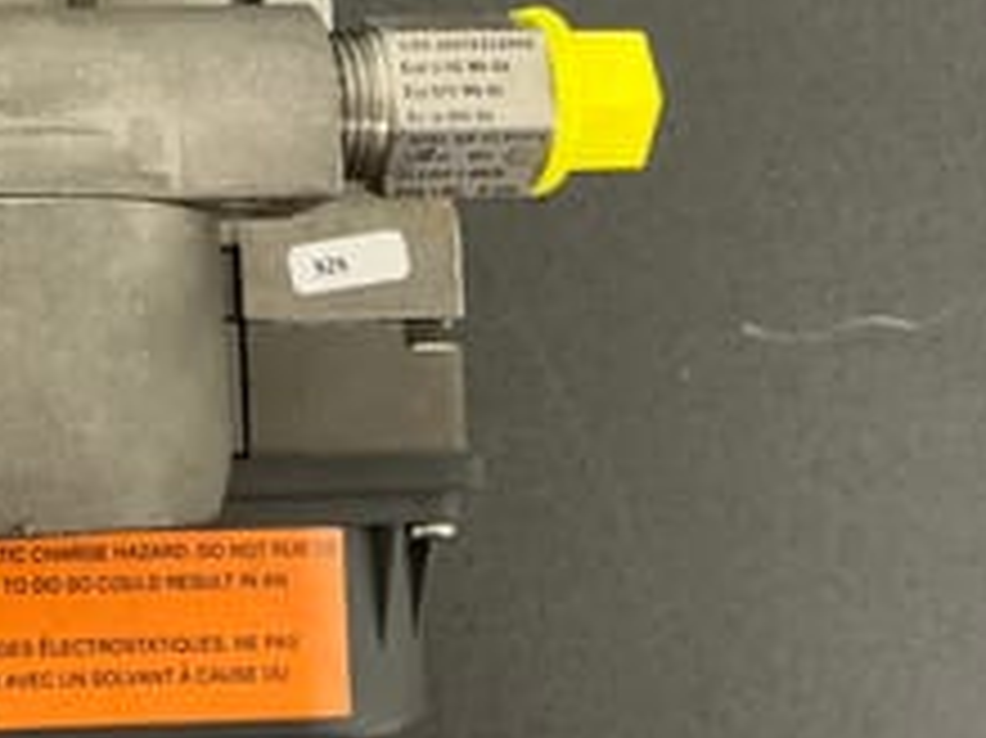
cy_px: 151
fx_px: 1822
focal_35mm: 64
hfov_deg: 28.5
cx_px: 14
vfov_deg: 22.6
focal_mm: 3
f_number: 1.8
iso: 250
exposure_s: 1/50
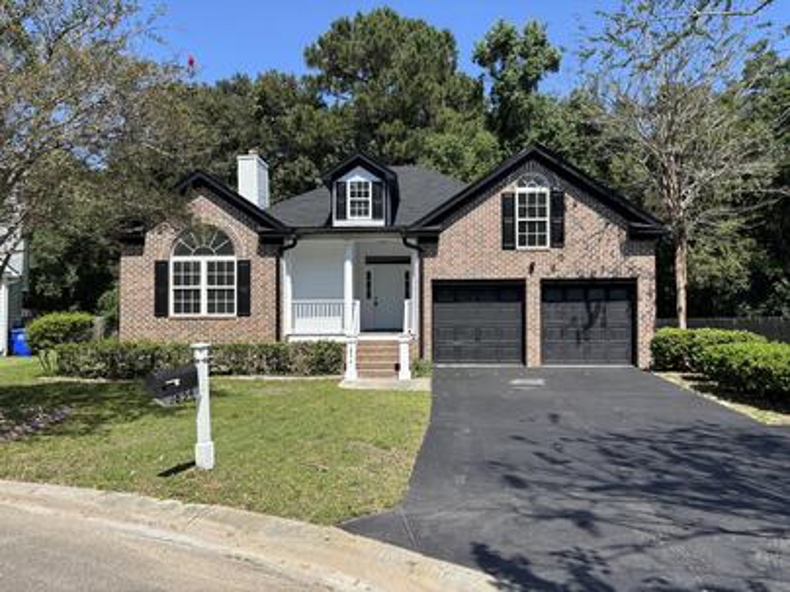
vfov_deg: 53.1
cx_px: 395
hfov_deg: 67.3
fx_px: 593
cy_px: 296
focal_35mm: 26
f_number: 1.6
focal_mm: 5.96
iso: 50
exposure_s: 1/2288
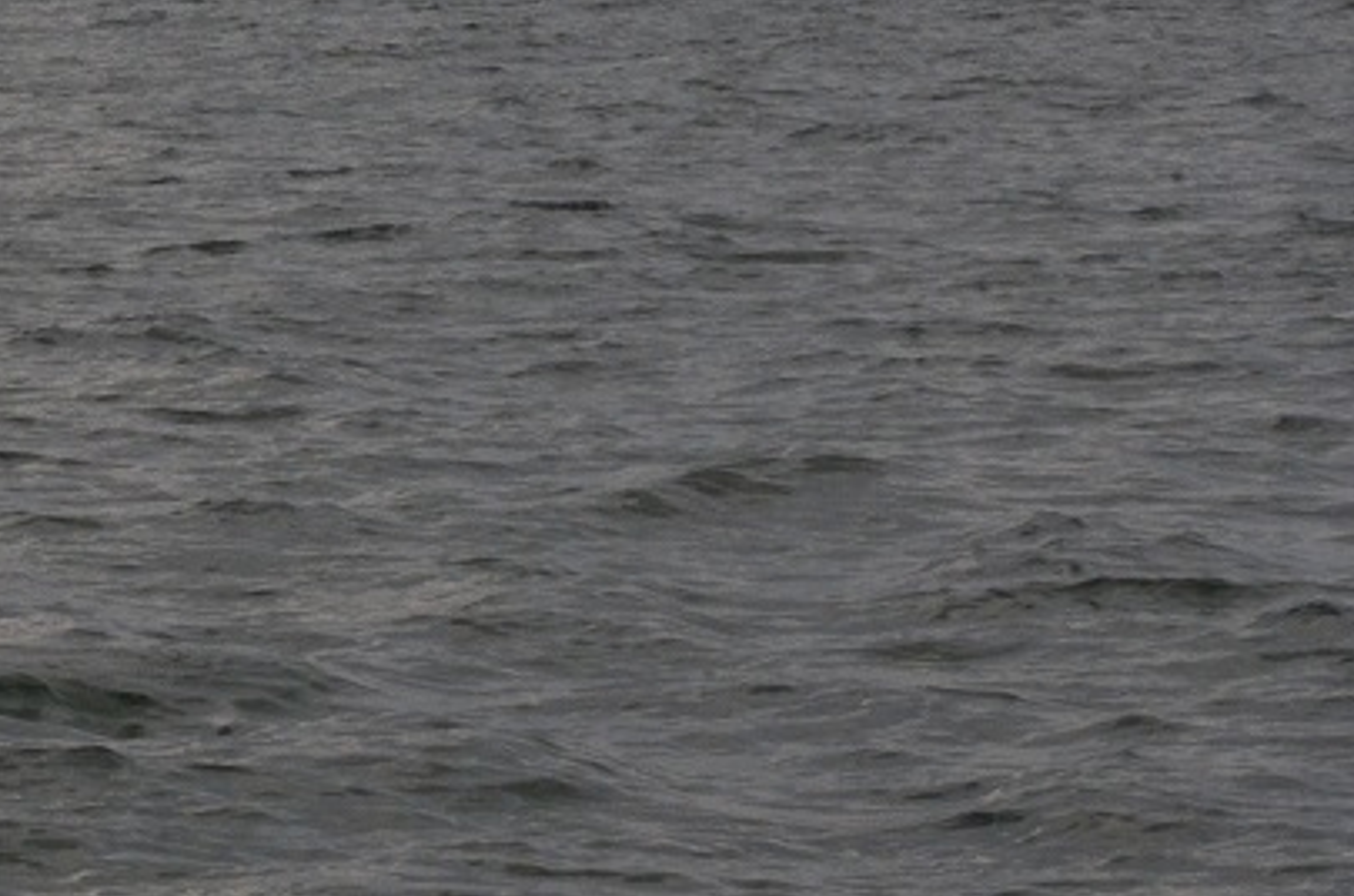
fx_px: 9718
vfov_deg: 5.3
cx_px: 513
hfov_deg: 8.0
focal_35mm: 259
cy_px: 563
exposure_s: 1/320
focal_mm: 70
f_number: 32
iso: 640
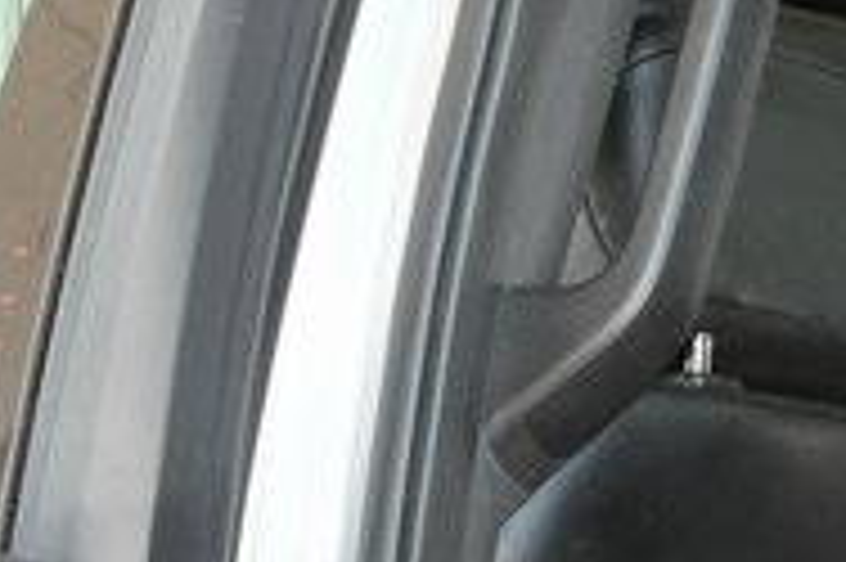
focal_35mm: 147
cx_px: 1215
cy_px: 951
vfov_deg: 9.0
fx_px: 3451
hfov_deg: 13.3
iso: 2500
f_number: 5
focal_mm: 18
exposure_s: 1/250
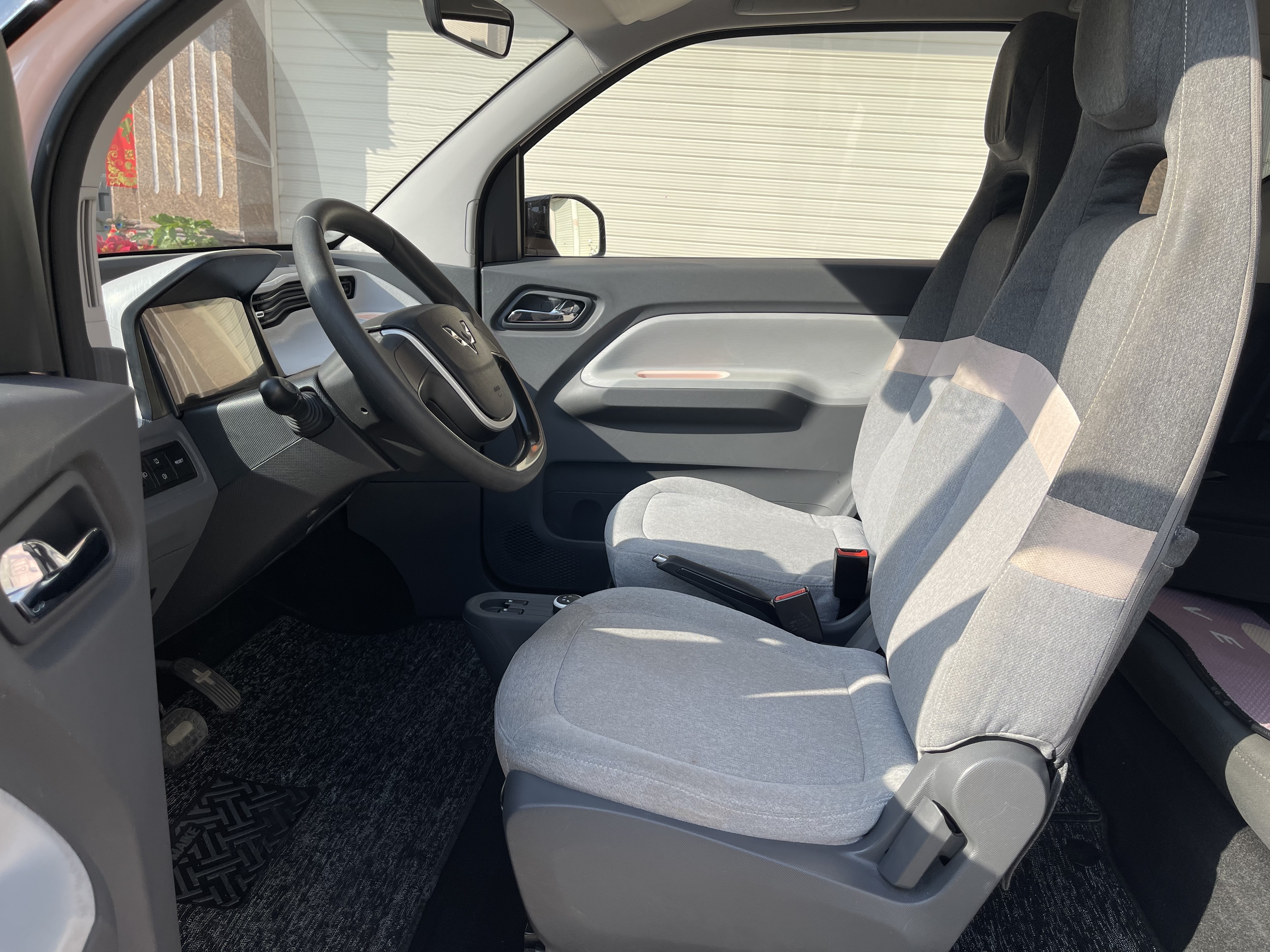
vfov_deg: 53.1
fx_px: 954
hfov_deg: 67.3
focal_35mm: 26
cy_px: 476
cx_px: 635
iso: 32
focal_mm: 5.1
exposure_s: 1/1420
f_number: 1.6
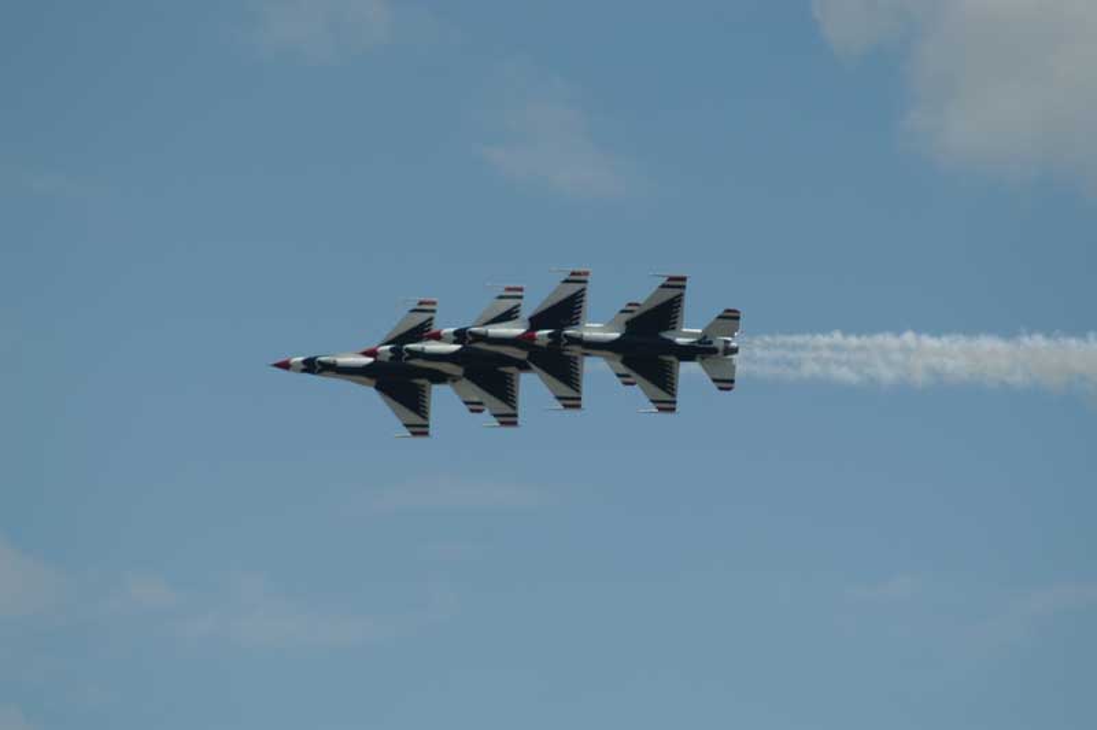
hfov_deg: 5.1
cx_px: 548
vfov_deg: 3.4
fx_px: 12331
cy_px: 365
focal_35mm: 405
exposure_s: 1/2000
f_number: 5.6
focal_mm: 270
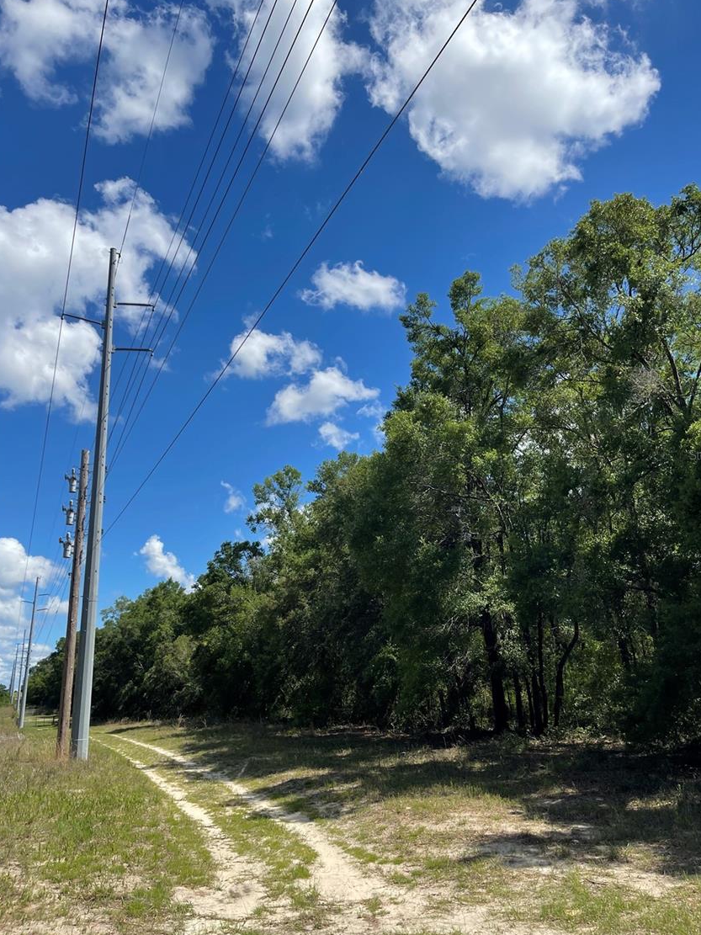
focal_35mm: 27
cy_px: 454
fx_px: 729
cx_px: 370
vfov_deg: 65.3
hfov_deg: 51.3
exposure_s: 1/3559
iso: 32
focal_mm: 5.1
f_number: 1.6
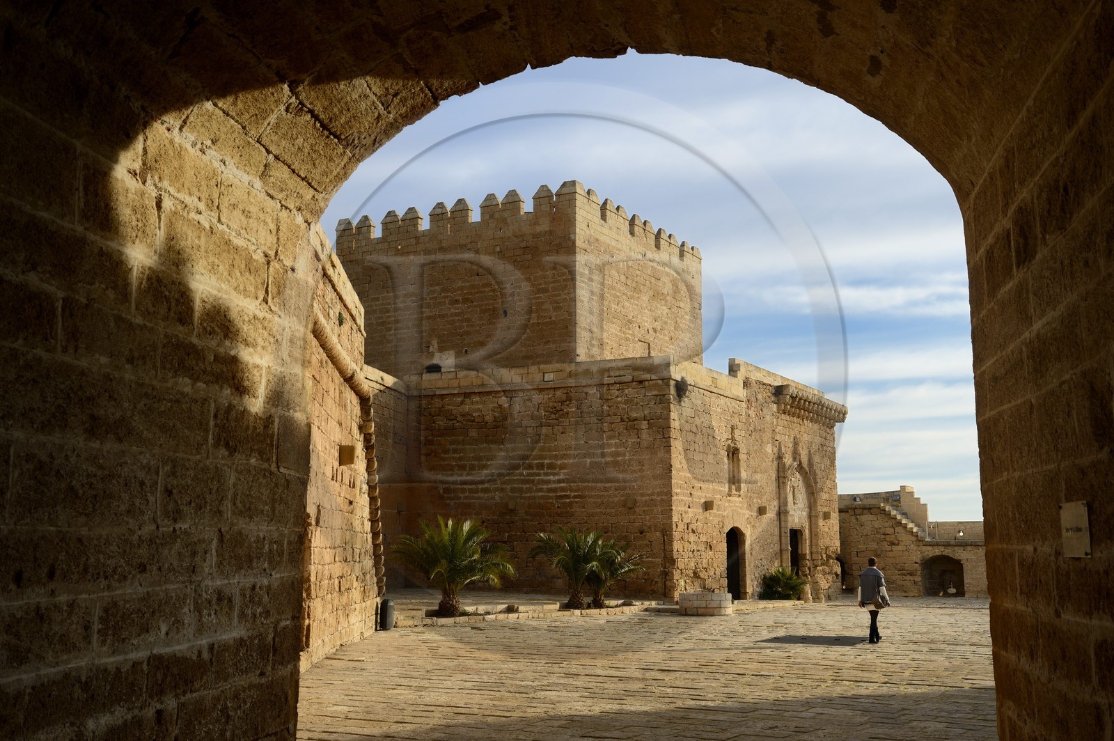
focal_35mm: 40
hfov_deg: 48.5
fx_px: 1237
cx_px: 557
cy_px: 370
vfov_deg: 33.3
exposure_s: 1/200
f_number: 11
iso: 200
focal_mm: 40
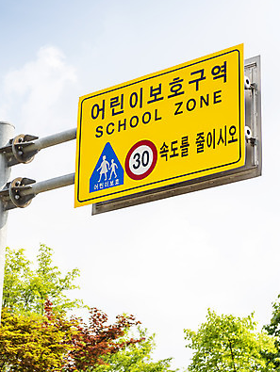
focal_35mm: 102
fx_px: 1098
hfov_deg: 14.5
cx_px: 81
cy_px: 185
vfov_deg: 19.2
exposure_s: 1/640
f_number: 4
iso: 160
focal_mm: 70
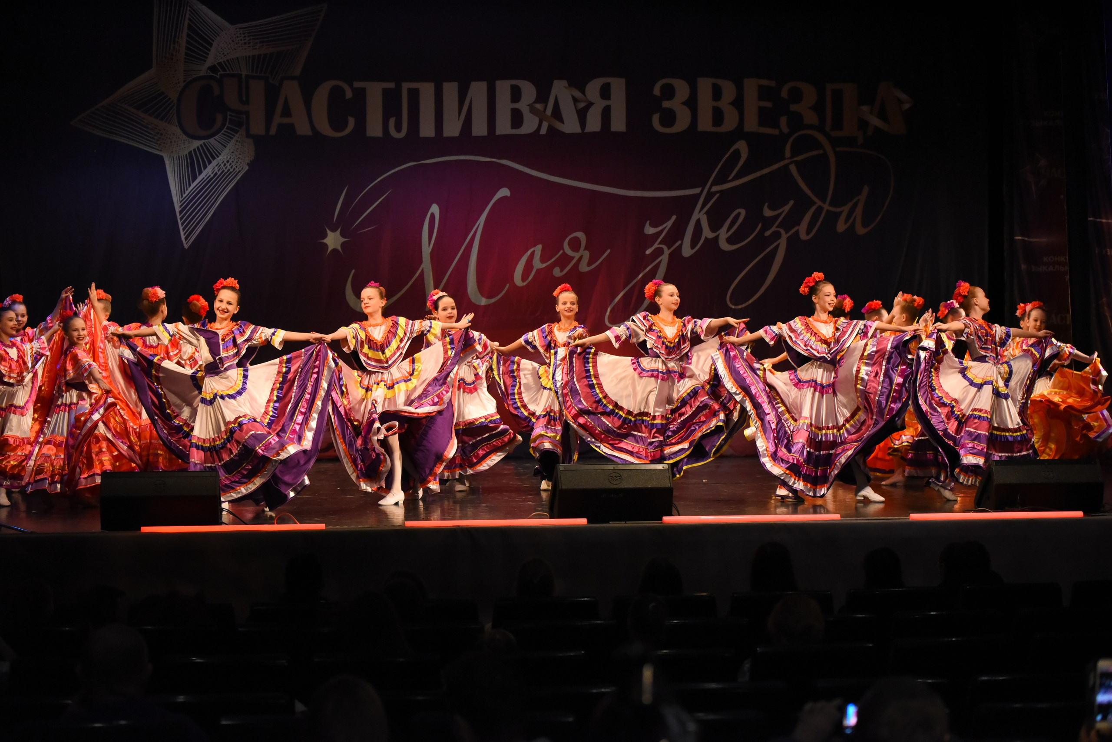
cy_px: 371
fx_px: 2163
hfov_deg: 28.8
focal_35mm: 70
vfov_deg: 19.5
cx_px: 556
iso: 5000
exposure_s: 1/800
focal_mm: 70
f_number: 3.2
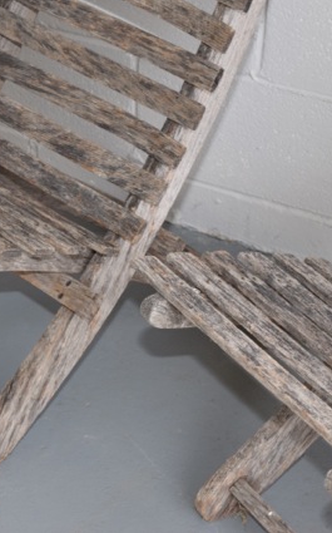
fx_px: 1838
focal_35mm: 127
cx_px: -19
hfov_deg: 10.2
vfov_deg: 16.5
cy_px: 266
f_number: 5.6
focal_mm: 55
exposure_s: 1/125
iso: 800
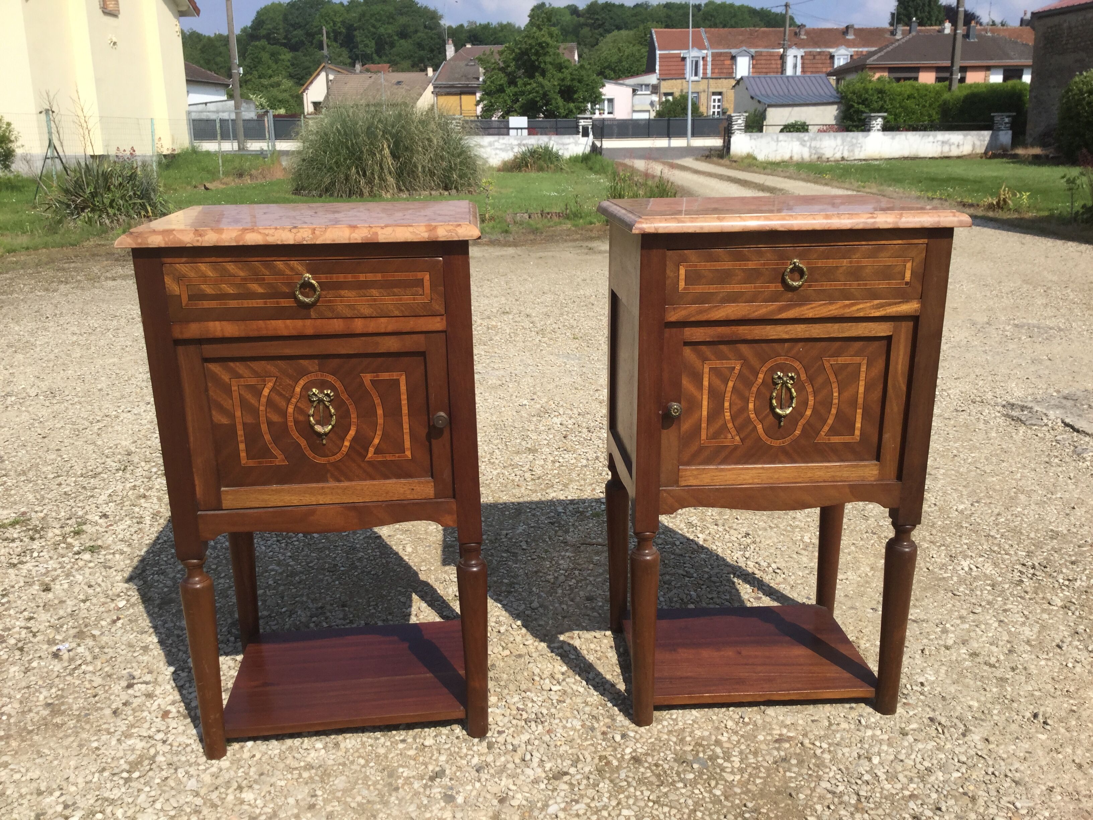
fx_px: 979
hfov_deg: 58.4
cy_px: 410
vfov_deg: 45.4
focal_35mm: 31
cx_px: 546
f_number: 2.4
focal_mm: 3.3
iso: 25
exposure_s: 1/1181
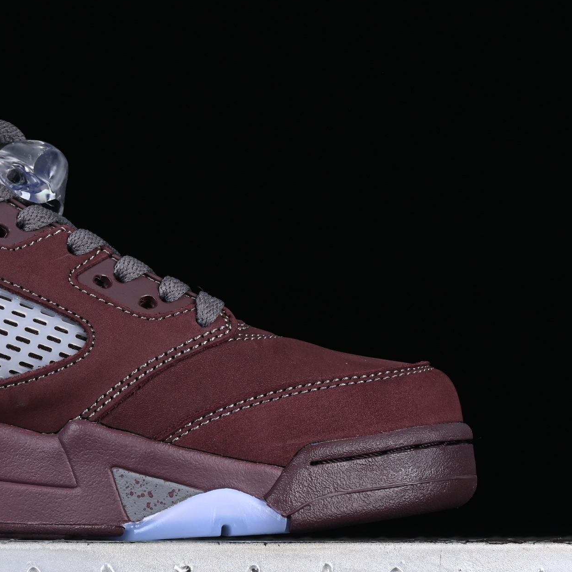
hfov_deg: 12.6
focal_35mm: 137
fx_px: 2561
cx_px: 13
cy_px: 281
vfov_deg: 12.7
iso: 160
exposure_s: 1/100
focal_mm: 48
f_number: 8
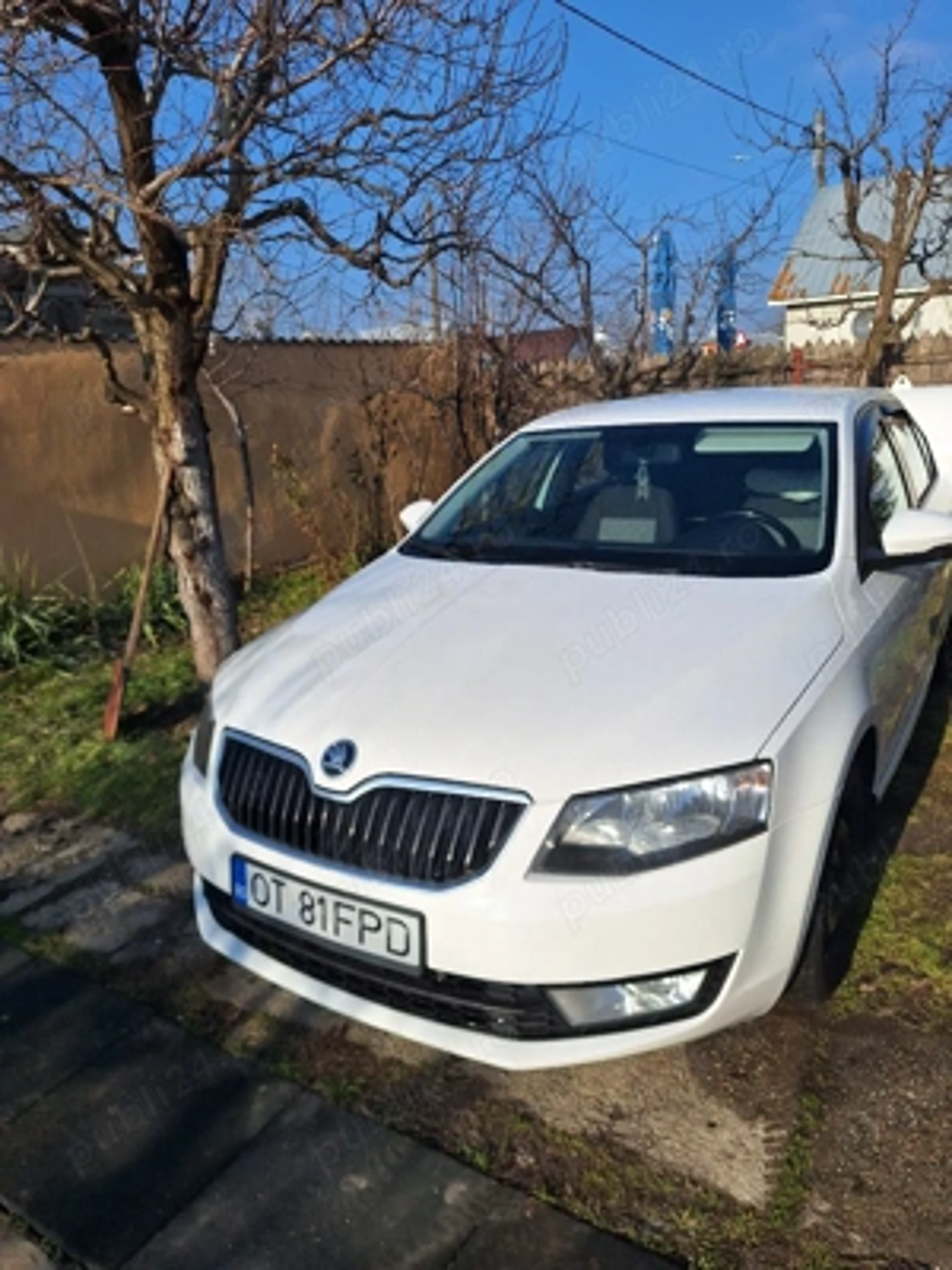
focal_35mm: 23
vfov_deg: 73.9
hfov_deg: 58.9
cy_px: 635
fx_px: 843
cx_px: 476
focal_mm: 5.54
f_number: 1.8
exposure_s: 1/5000
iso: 40
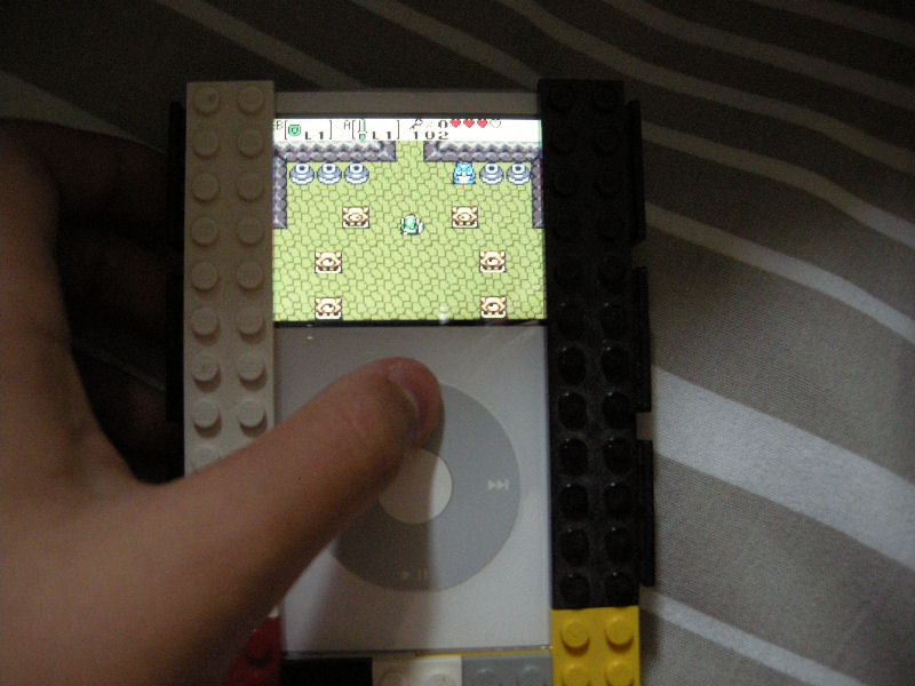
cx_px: 458
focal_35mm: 35
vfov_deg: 40.7
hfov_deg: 52.6
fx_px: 925
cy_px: 343
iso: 400
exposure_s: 1/39.3
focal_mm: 7.5
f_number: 2.7
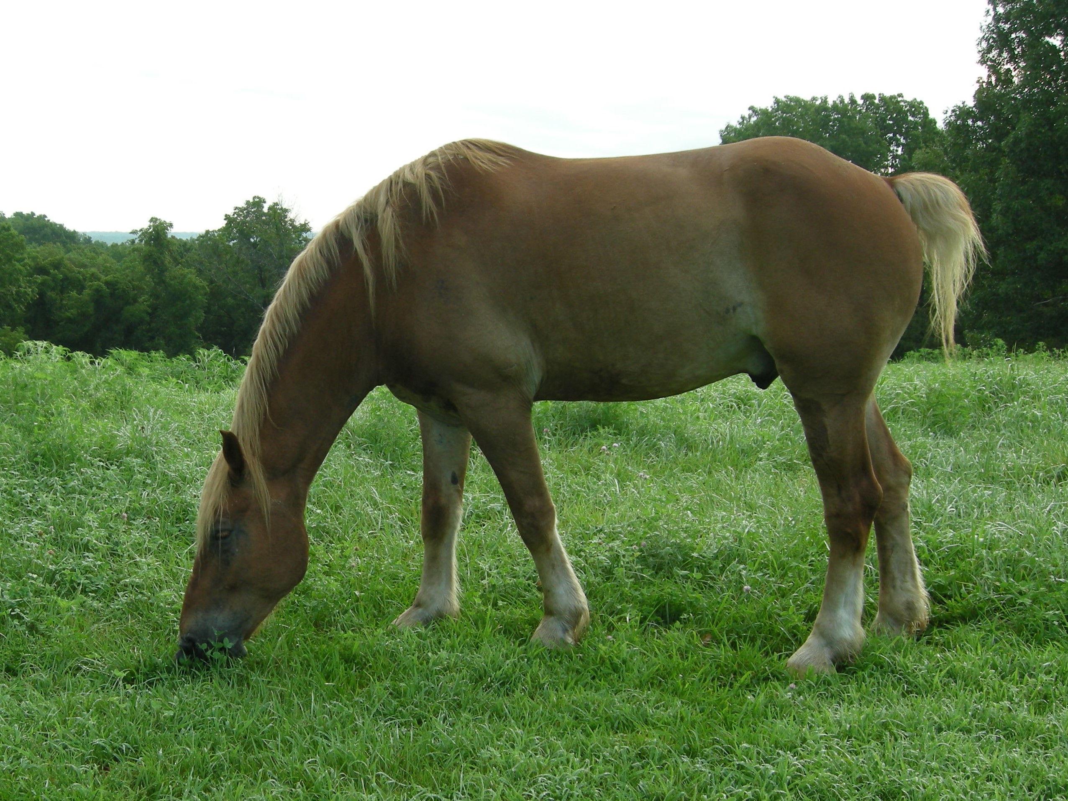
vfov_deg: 39.7
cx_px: 534
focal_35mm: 36
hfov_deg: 51.4
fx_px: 1111
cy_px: 400
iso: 64
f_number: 3.8
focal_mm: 7.5
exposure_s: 1/120
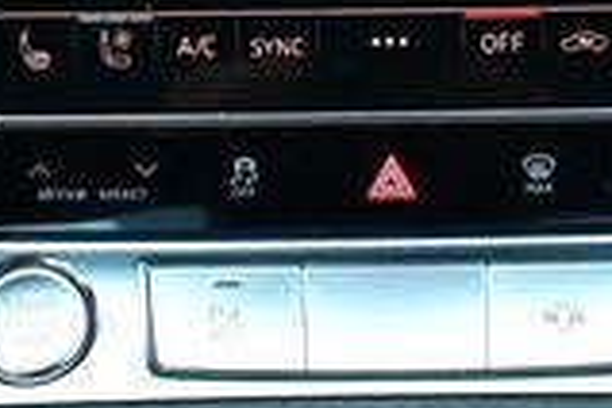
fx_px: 2465
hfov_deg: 14.2
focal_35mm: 145
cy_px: -389
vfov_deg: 9.0
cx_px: 343
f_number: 3.5
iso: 800
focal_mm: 18
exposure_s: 1/200
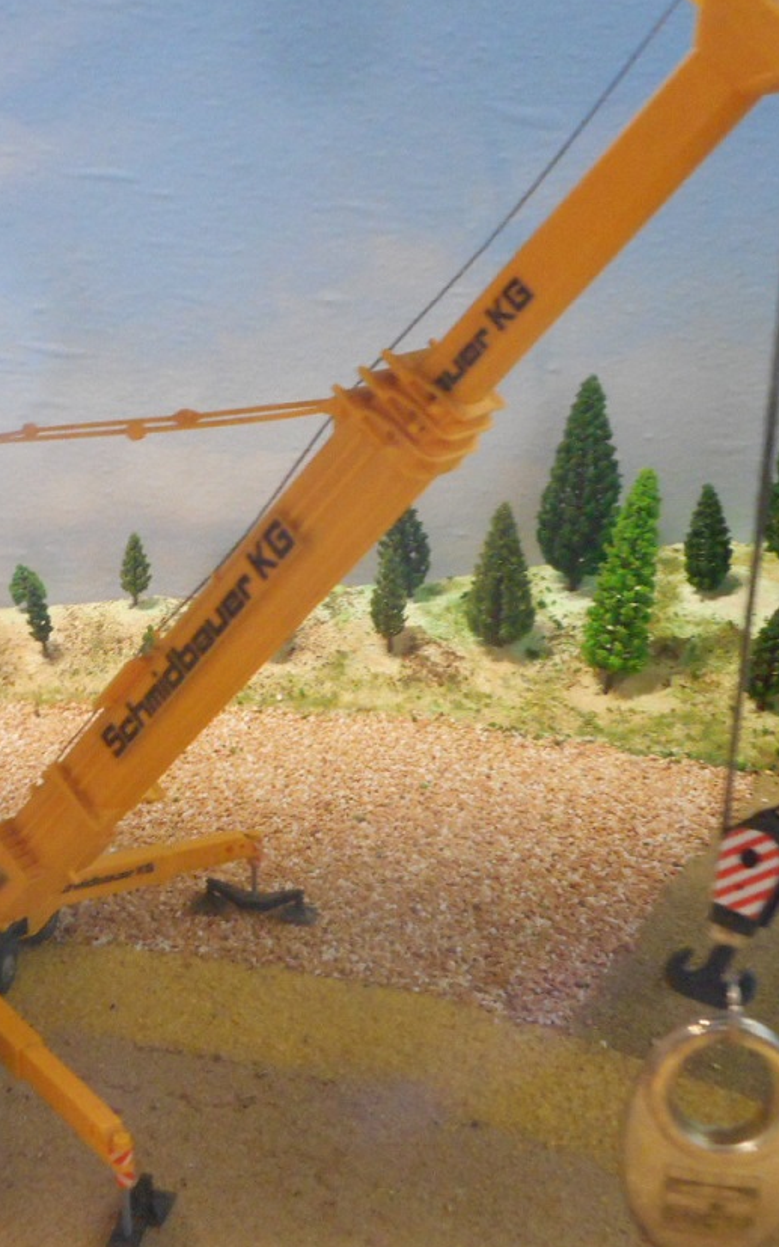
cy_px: 638
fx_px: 1392
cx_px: 208
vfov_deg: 48.2
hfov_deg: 30.8
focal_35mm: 41
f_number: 3.7
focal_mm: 4.5
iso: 500
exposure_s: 1/8
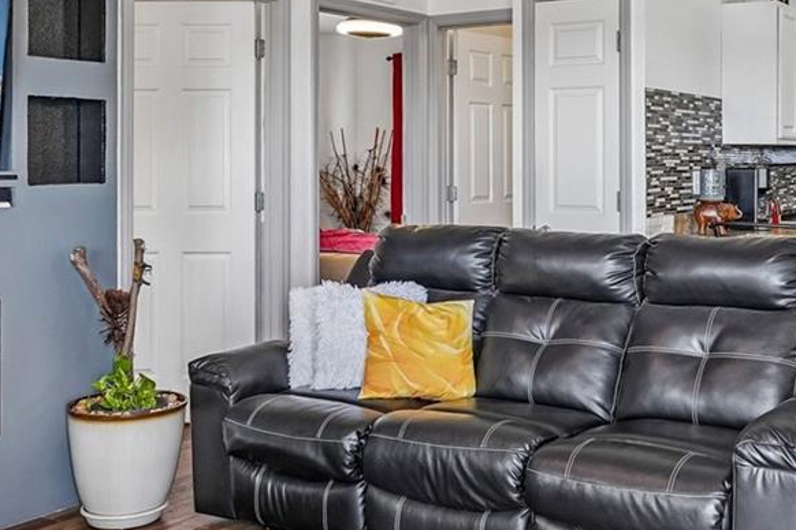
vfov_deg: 30.0
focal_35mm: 44
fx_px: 973
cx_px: 561
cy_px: 126
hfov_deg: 43.6
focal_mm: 16
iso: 400
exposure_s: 1/10
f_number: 8
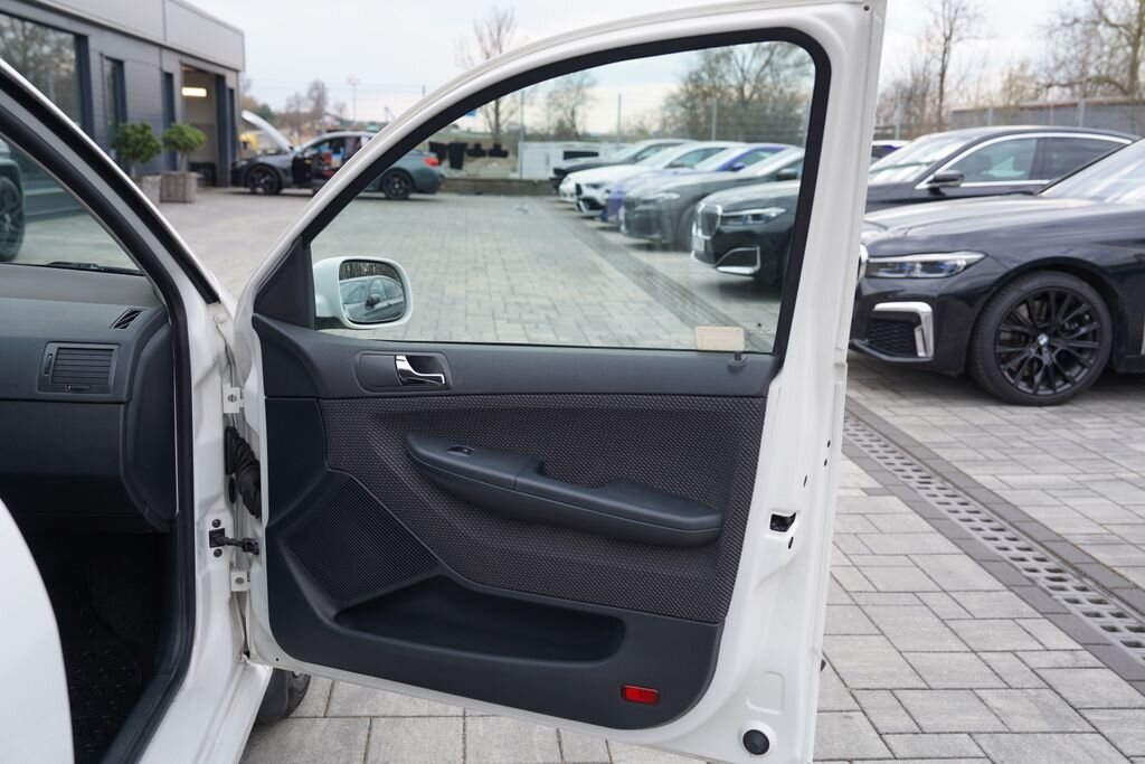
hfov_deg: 55.8
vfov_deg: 38.9
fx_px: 1081
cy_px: 382
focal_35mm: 34
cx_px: 572
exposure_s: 1/200
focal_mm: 34
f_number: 5
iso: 100
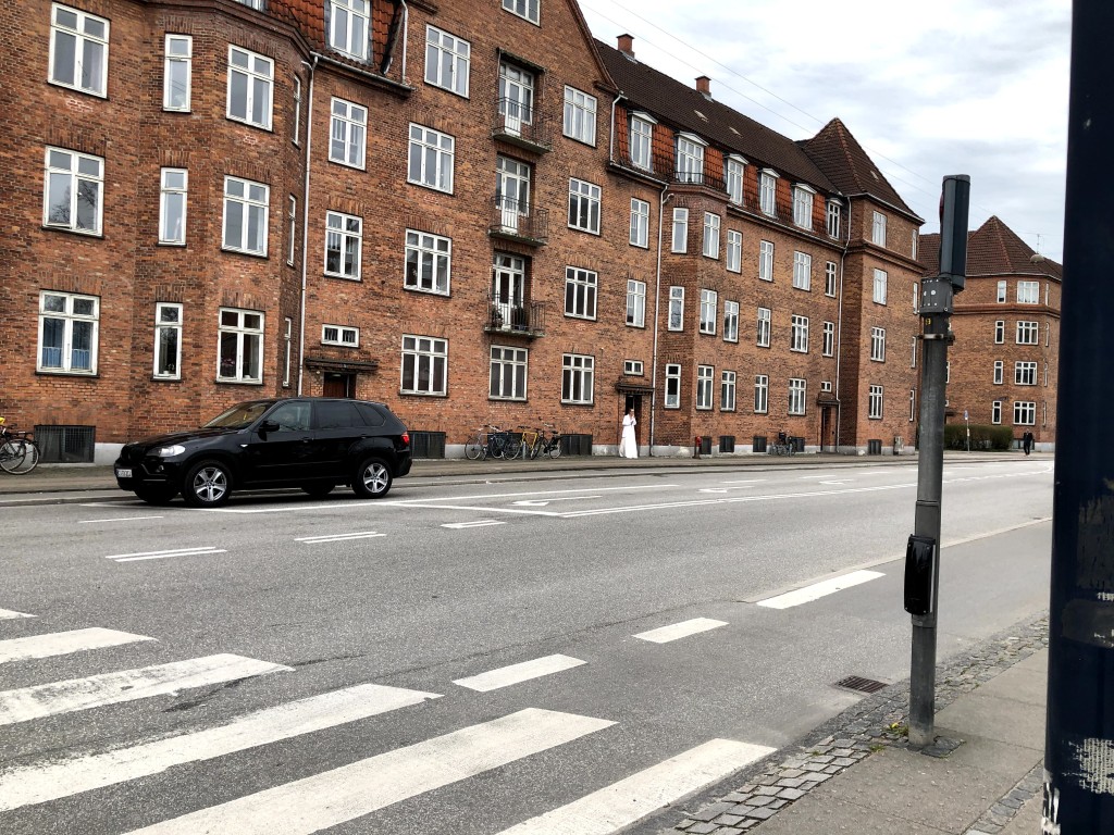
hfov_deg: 63.4
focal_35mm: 28
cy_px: 418
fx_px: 901
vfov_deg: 49.7
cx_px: 557
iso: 20
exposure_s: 1/528
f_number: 1.8
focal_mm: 3.99
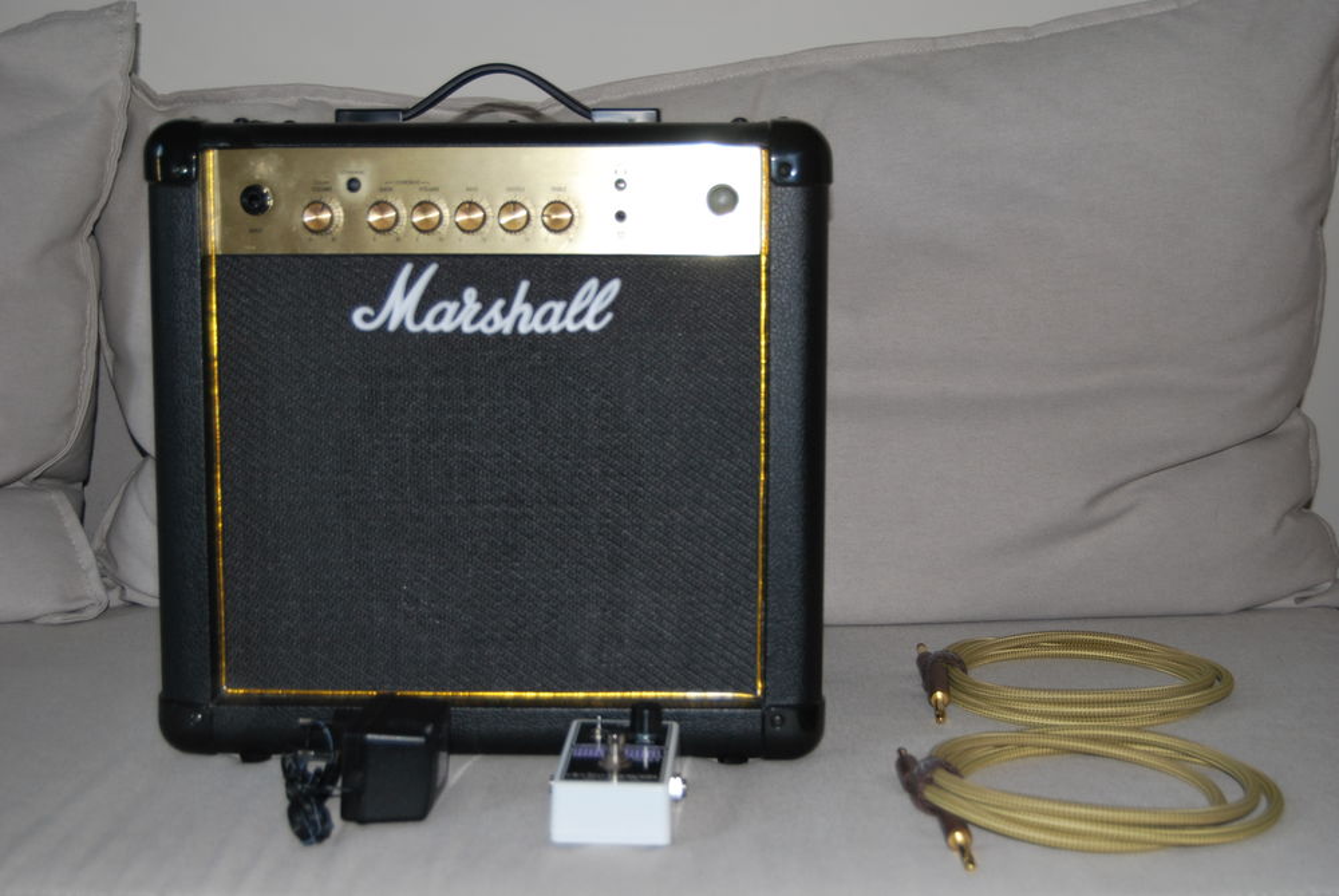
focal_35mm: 52
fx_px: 1955
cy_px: 448
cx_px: 670
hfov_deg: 37.8
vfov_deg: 25.8
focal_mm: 35
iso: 200
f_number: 4.8
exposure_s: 1/60
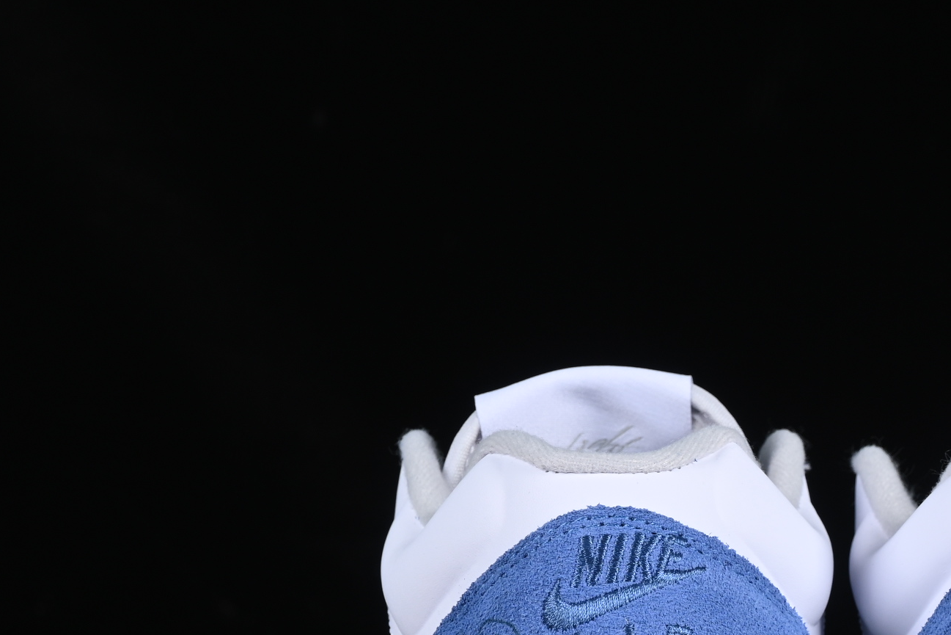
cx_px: 882
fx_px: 4253
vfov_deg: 8.5
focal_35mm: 161
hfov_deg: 12.6
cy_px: 539
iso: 160
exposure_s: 1/80
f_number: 8
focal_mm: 50
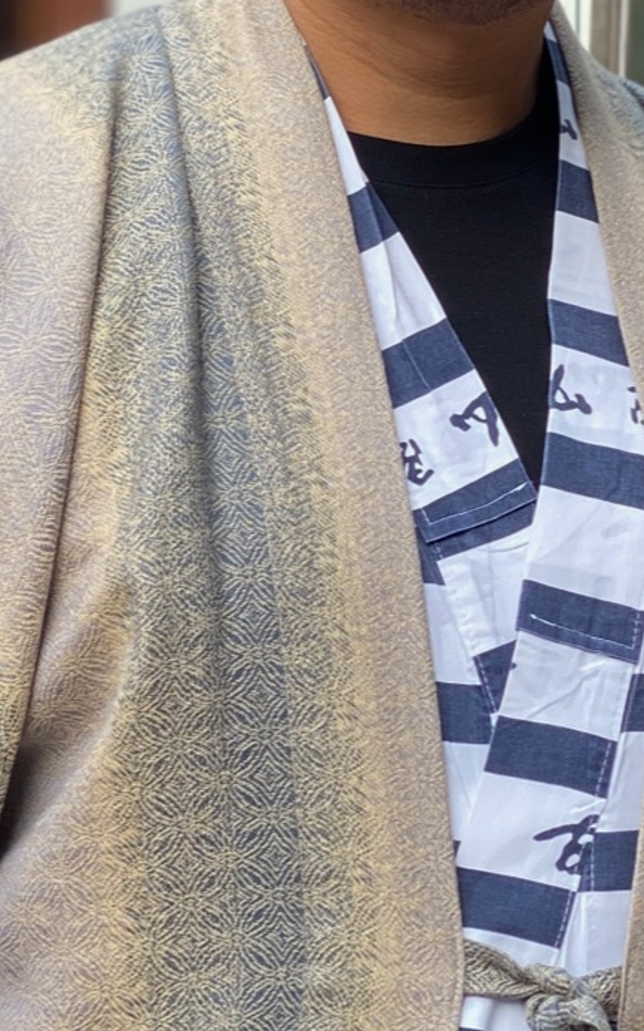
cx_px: 449
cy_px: 495
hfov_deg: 8.0
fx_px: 4578
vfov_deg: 12.8
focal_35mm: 163
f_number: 2
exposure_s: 1/122
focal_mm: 6
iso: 25
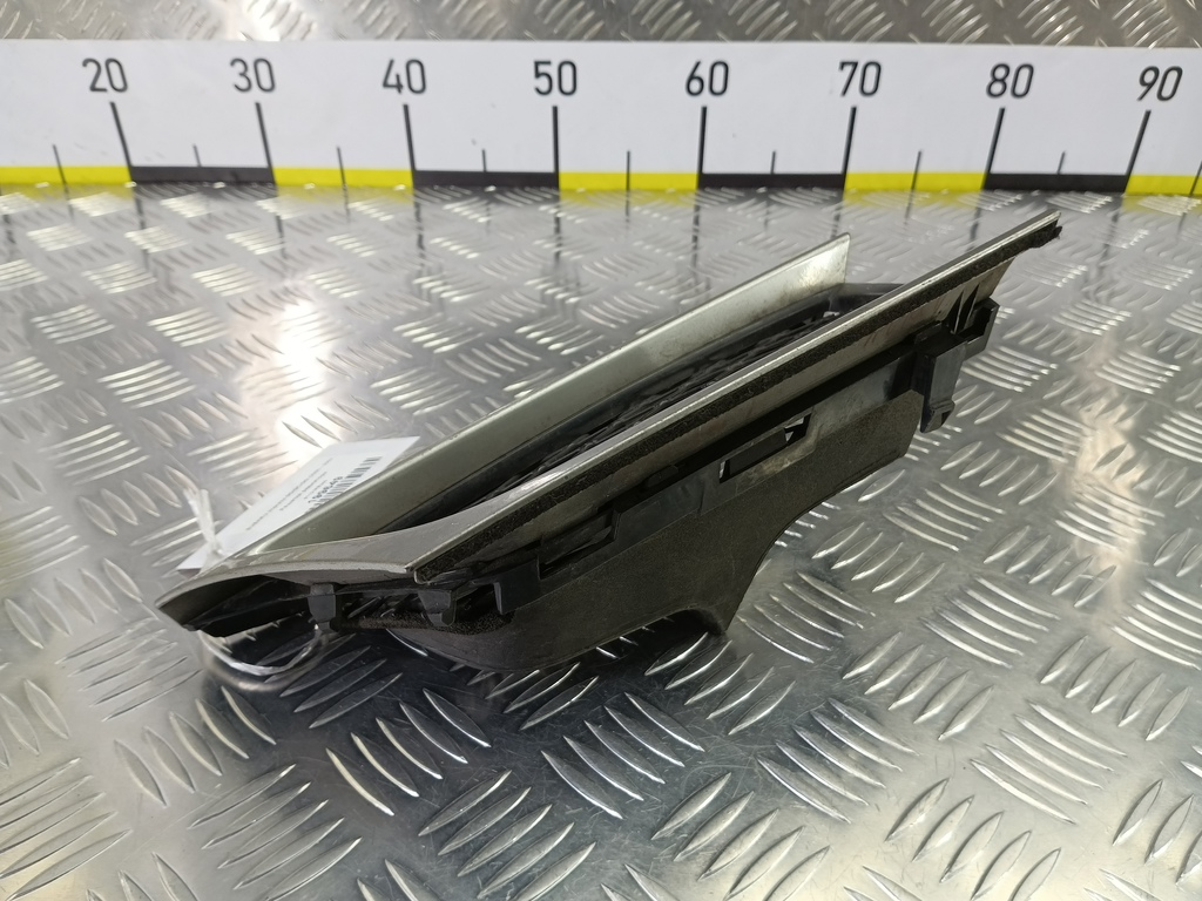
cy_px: 450
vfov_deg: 58.9
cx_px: 601
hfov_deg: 73.9
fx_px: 799
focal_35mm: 23
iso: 134
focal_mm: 4.11
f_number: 1.6
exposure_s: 1/50
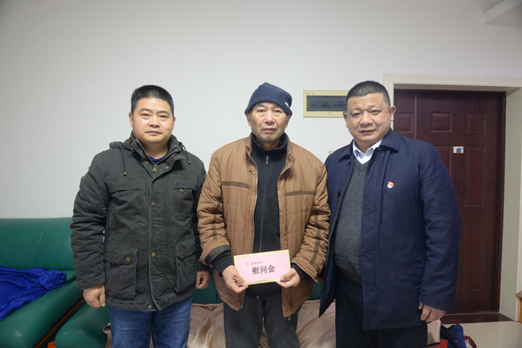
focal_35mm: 20
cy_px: 174
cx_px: 261
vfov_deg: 61.9
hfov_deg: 84.0
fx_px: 290
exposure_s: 1/50
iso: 1600
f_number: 4
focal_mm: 20
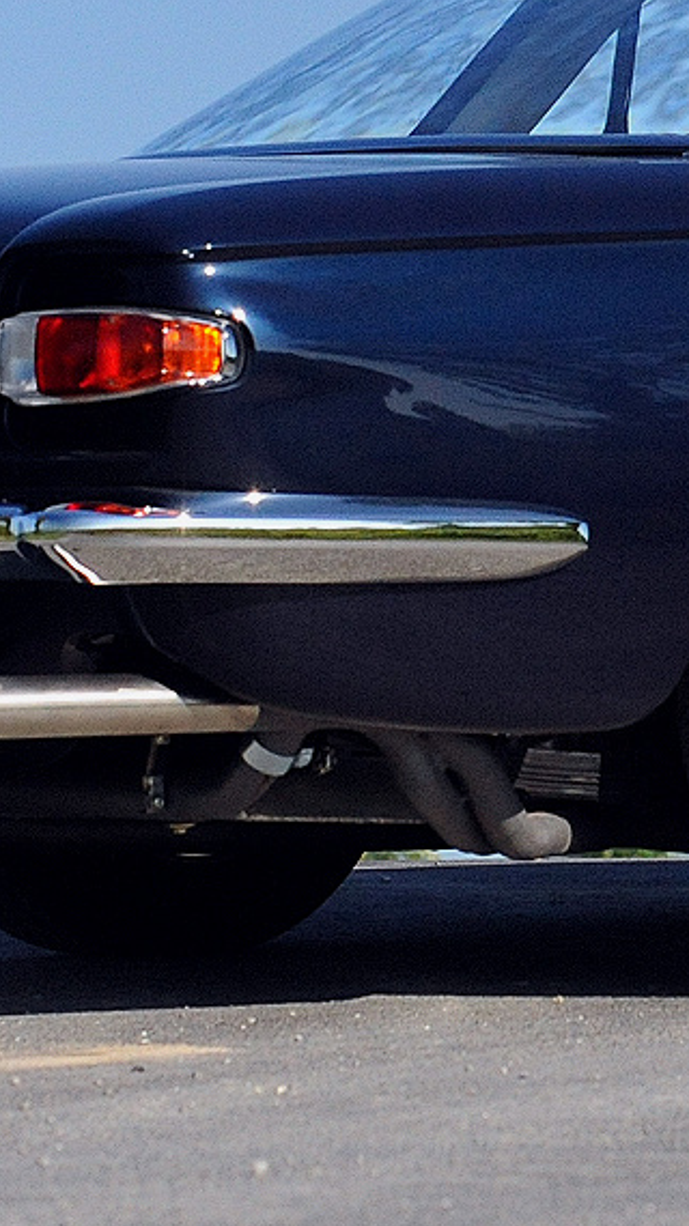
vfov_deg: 7.3
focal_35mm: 294
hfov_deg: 4.1
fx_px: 9563
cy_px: -108
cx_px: 1083
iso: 2500
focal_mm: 80
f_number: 6.3
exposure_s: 1/2500
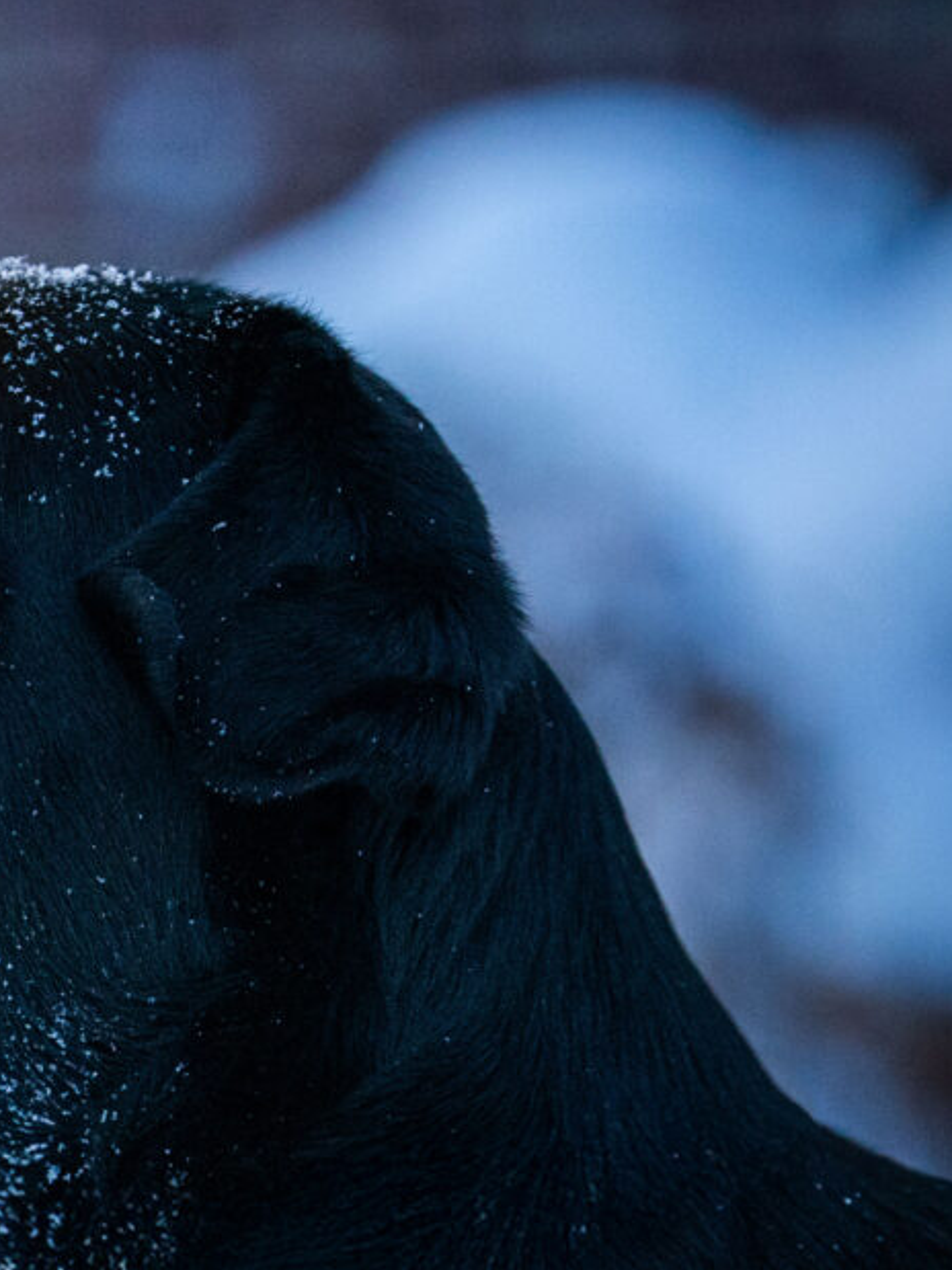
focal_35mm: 497
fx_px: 18231
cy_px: 873
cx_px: -336
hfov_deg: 3.0
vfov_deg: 4.0
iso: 4000
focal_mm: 200
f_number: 3.2
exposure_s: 1/8000
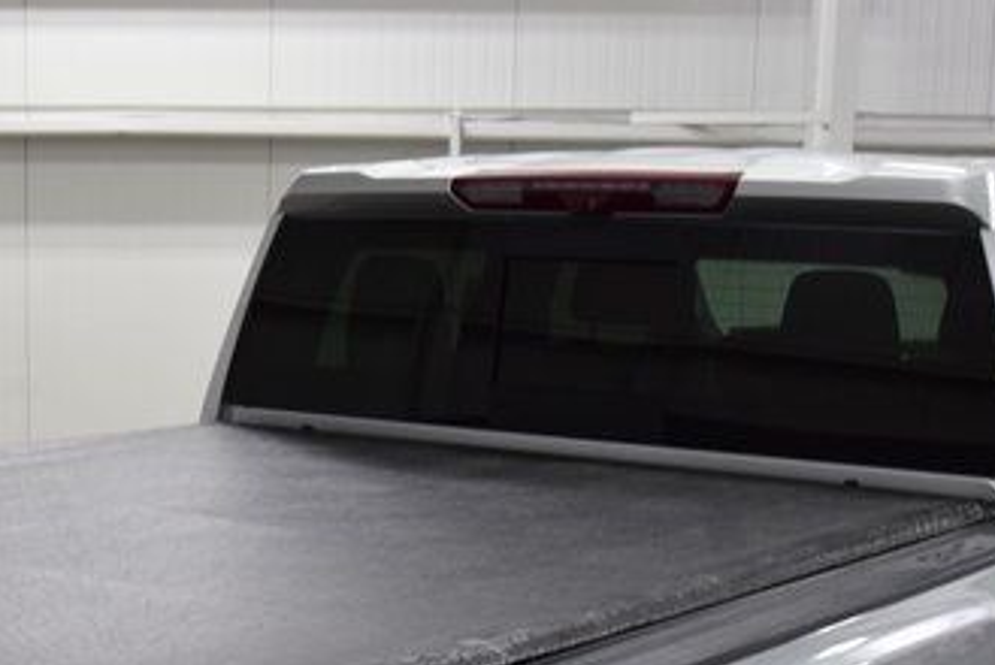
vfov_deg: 19.2
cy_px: 591
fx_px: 1936
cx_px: 118
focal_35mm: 70
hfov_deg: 27.9
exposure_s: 1/60
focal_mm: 24
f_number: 8
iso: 1600
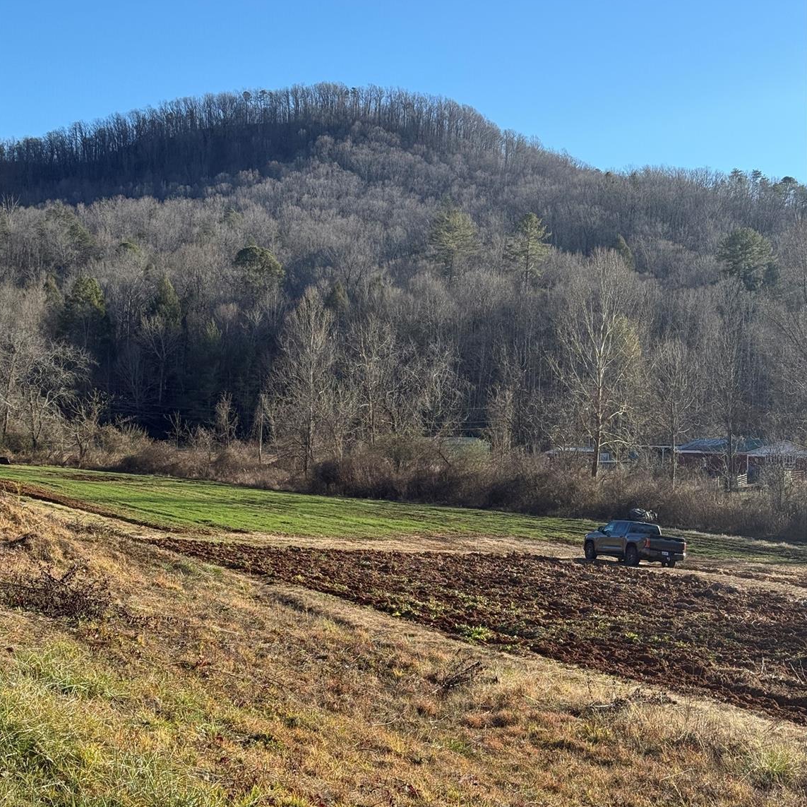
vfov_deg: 30.0
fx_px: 1503
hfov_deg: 30.0
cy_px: 402
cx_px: 402
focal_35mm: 57
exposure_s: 1/2494
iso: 80
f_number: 1.78
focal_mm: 6.76
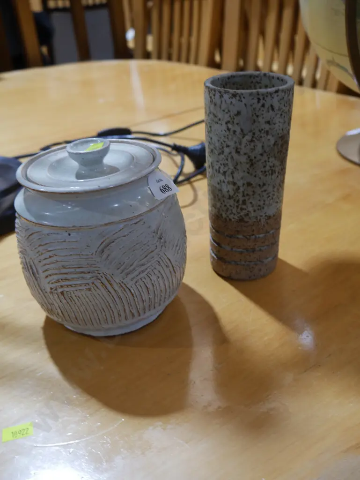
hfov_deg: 39.7
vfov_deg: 51.3
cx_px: 180
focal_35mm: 36
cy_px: 240
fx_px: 499
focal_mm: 18
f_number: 4
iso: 400
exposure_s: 1/60
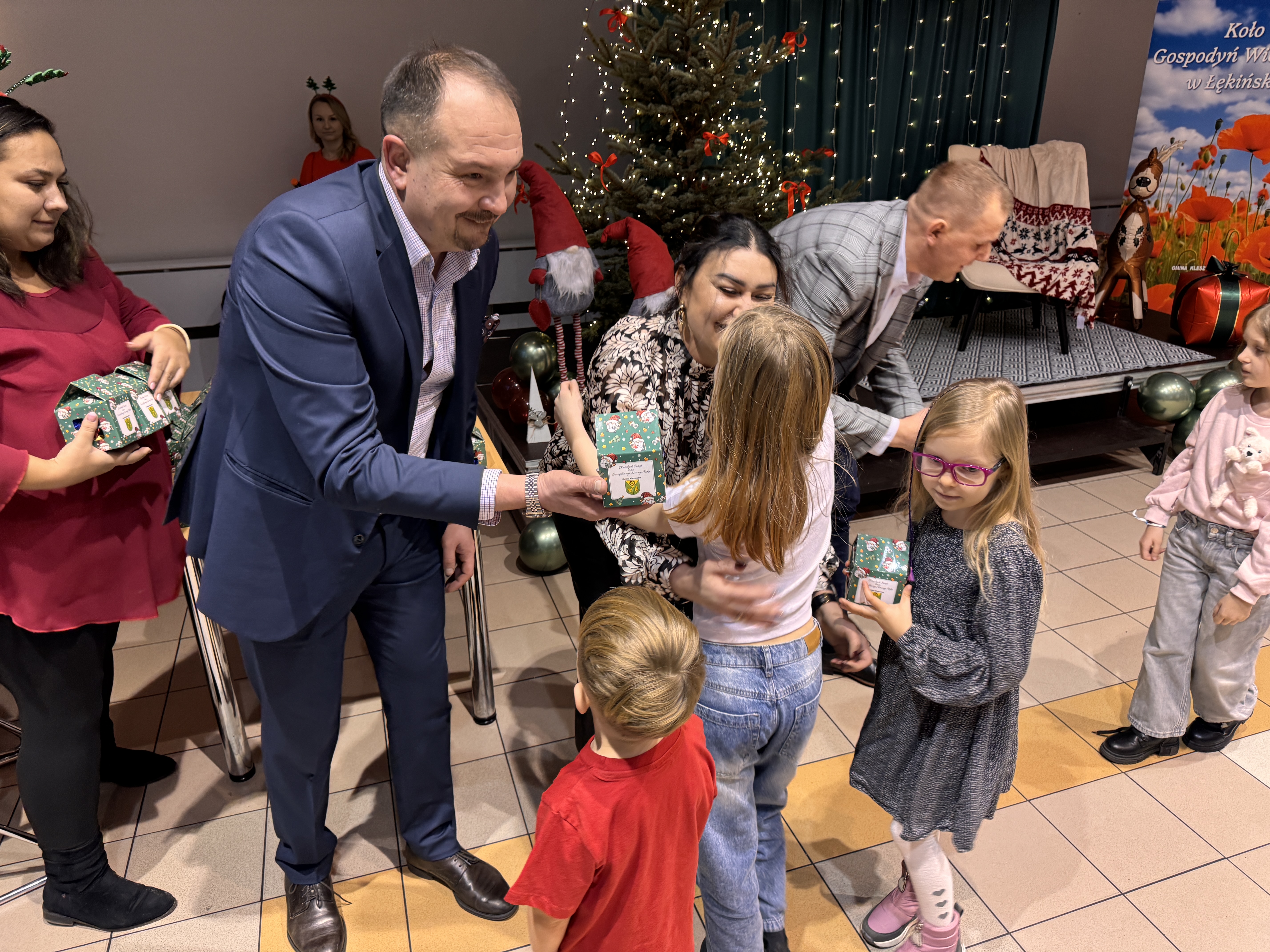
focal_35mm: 24
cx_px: 635
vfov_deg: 56.8
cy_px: 476
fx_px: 881
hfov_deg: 71.6
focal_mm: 6.76
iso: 200
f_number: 1.78
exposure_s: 1/50
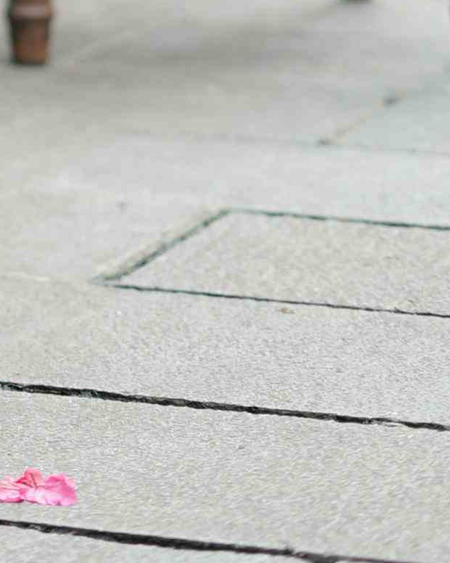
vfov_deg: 7.0
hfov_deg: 5.8
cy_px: -888
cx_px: -567
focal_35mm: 258
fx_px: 4298
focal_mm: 50
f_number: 2.8
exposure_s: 1/160
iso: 100
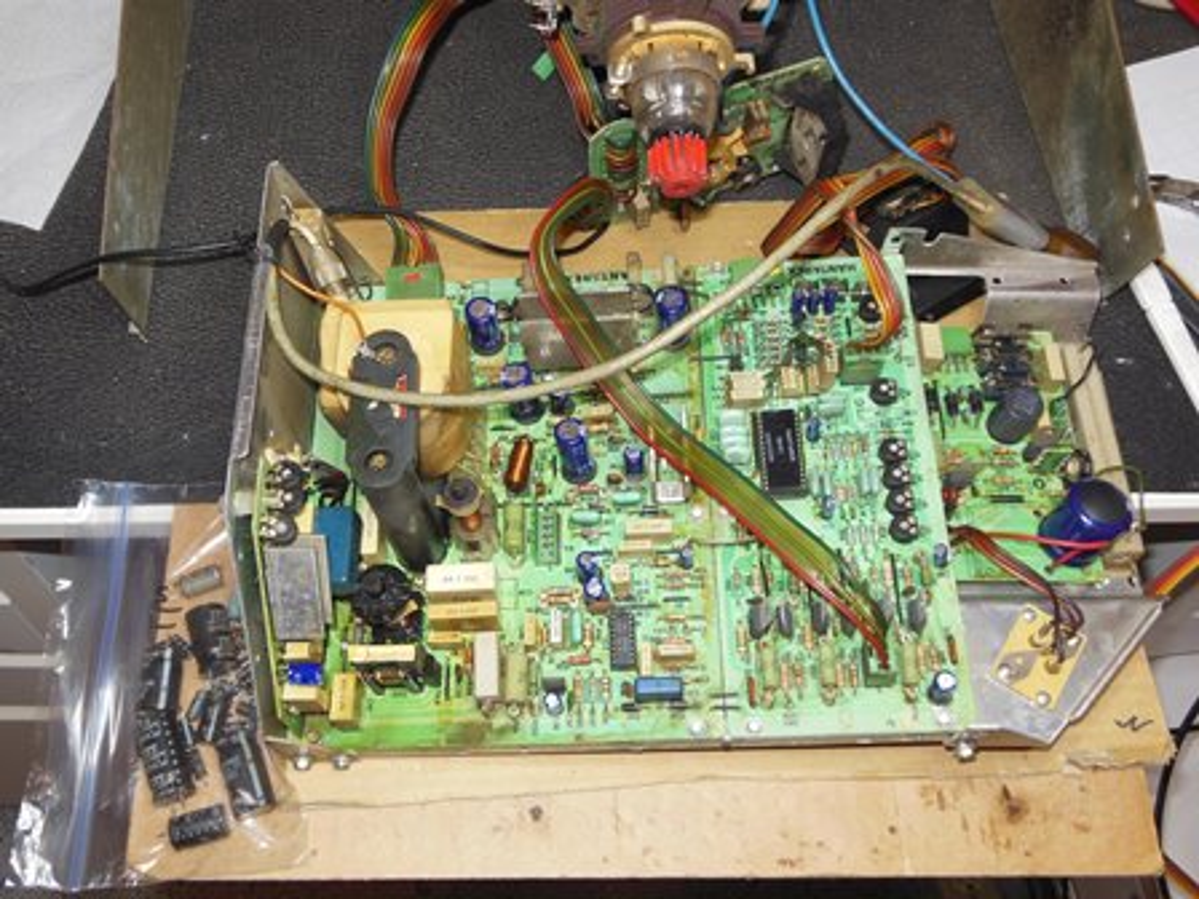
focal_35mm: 33
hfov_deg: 55.4
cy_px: 450
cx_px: 600
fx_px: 1143
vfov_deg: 42.9
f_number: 3.5
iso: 200
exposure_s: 1/30
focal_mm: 6
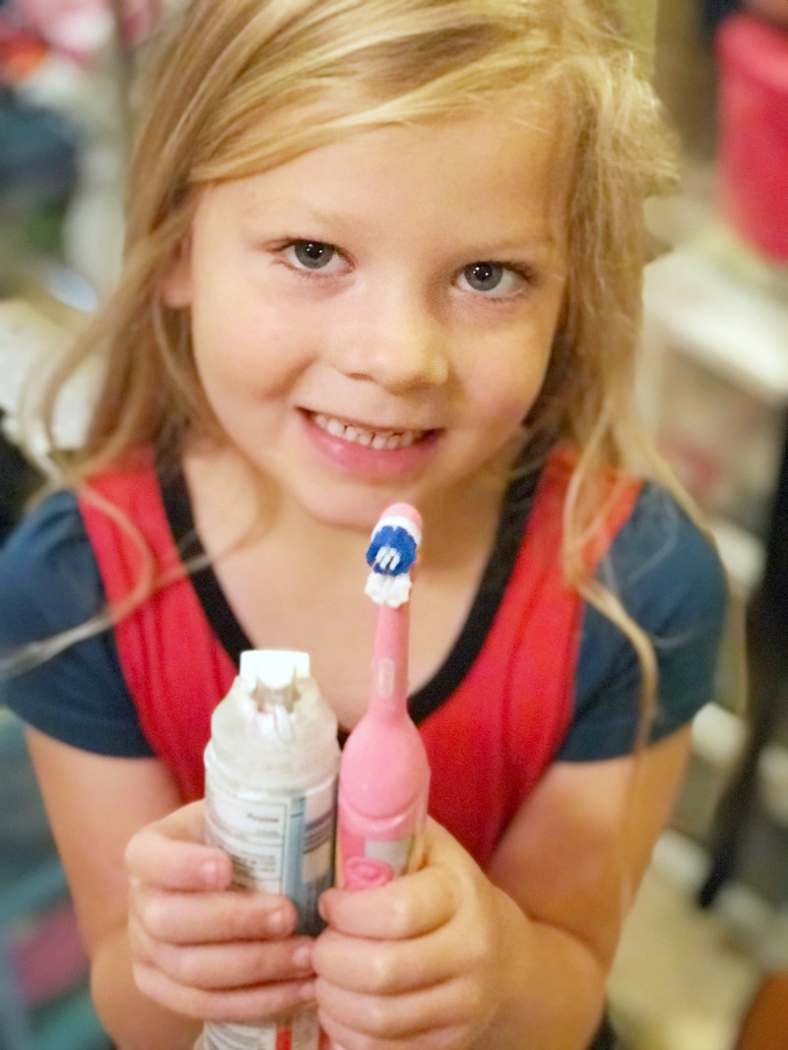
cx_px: 394
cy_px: 525
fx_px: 1730
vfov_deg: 33.8
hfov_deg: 25.7
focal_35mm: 57
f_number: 2.8
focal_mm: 6.6
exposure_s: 1/60
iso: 1250
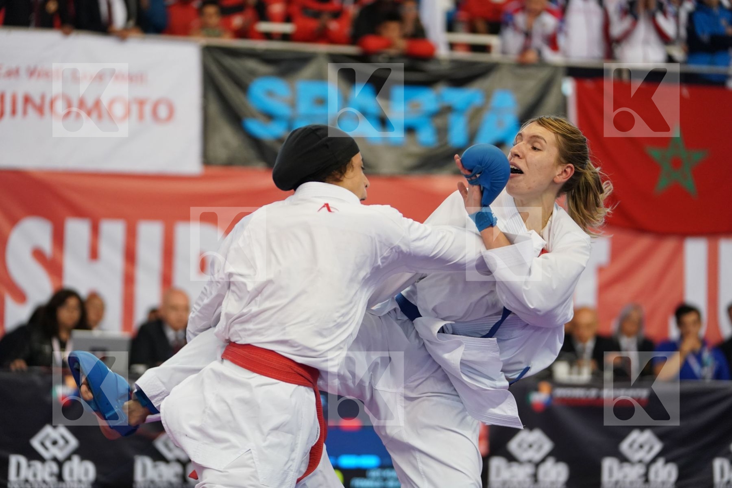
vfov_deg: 11.3
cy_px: 244
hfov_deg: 16.9
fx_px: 2460
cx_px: 366
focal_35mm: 121
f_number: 2.8
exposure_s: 1/1000
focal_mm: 121
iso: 2500
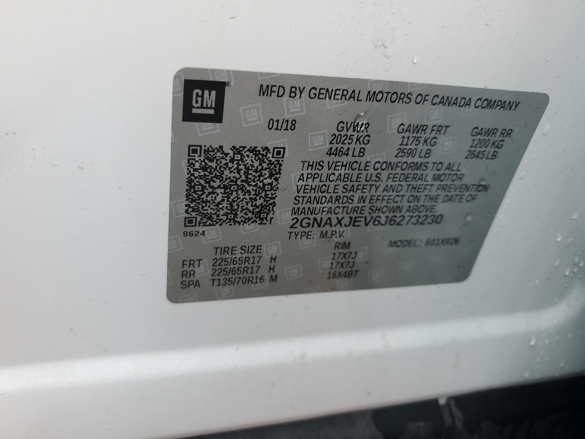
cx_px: 292
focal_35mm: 26
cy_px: 220
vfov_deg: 53.1
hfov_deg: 67.3
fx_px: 439
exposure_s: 1/213
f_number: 1.5
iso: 50
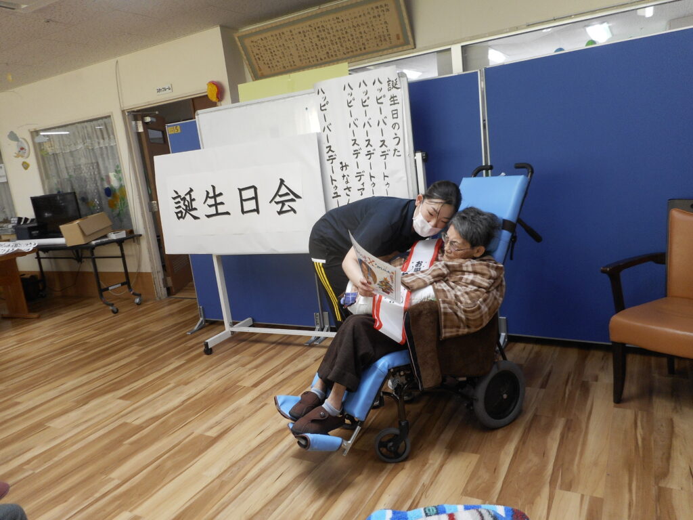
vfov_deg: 54.9
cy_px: 260
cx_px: 346
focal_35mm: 25
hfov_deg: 69.4
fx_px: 500
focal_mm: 4.5
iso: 110
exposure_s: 1/30
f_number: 3.7
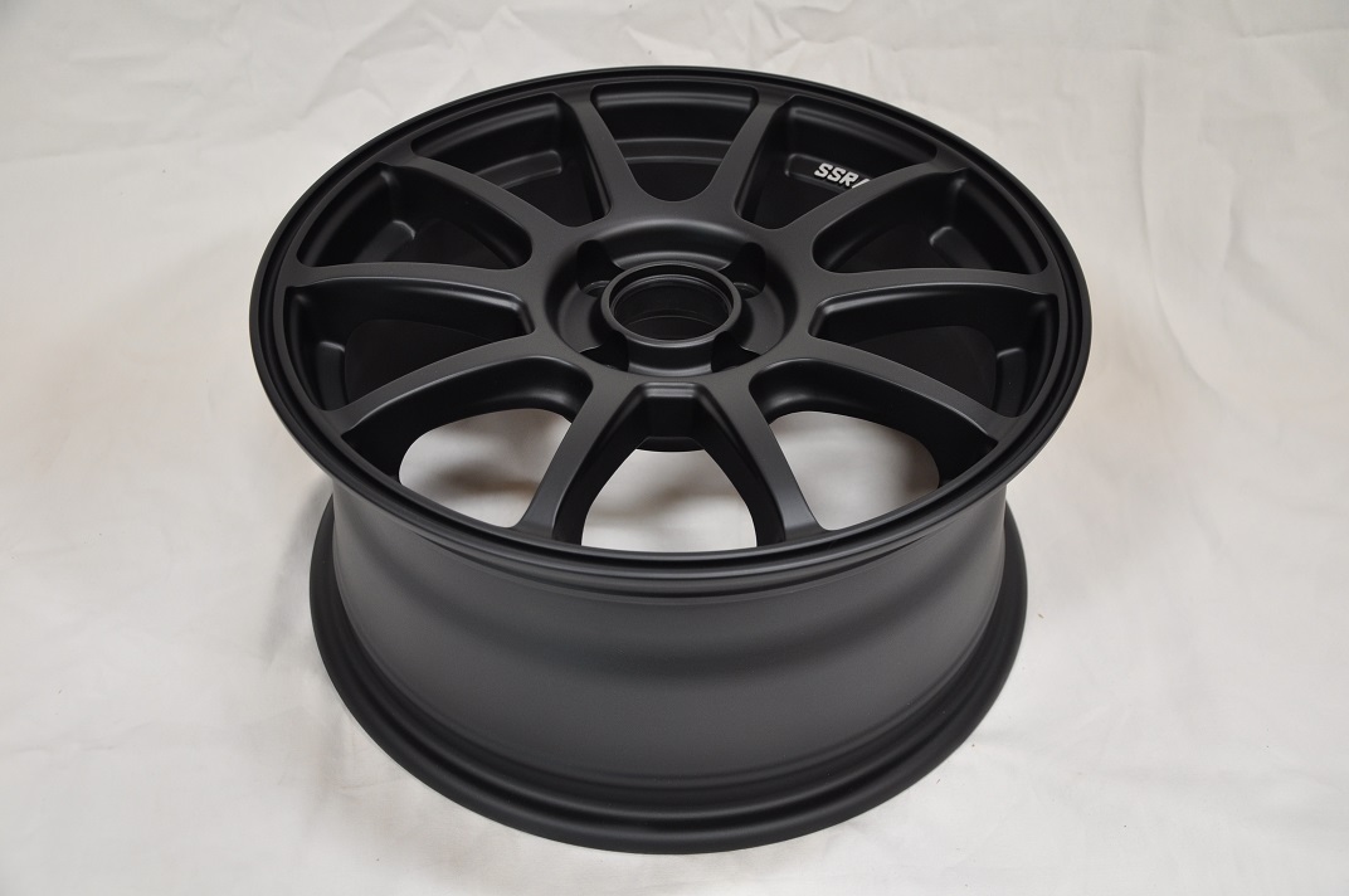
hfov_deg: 43.7
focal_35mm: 45
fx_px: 1684
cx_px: 674
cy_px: 448
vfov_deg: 29.8
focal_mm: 30
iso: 400
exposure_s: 1/20
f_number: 4.5
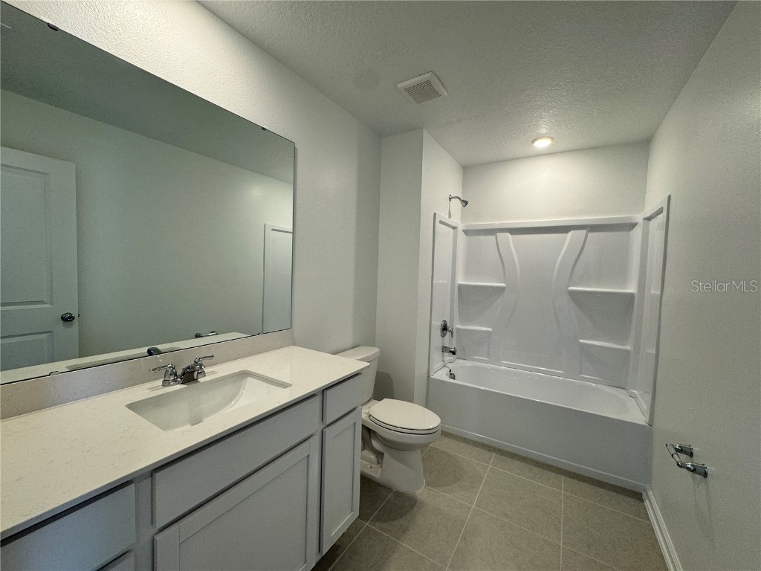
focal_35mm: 14
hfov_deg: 102.1
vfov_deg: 85.7
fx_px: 308
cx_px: 380
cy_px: 286
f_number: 2.2
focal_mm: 2.22
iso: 125
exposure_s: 1/120
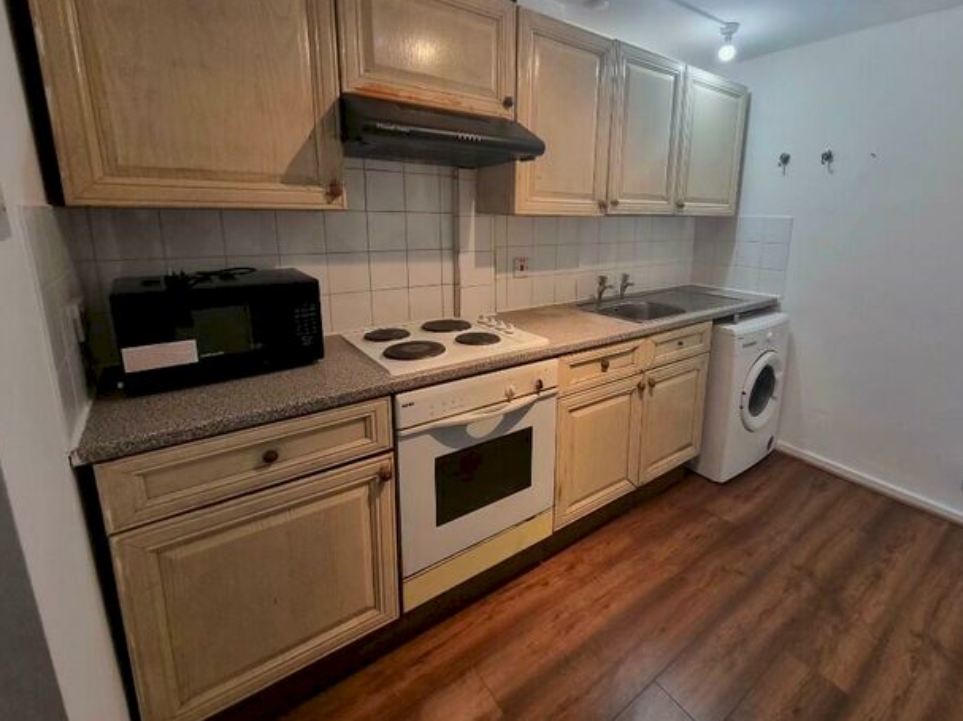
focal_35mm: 15
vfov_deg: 81.4
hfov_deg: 97.7
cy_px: 316
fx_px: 417
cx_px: 538
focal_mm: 2.2
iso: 320
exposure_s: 1/50
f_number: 2.2
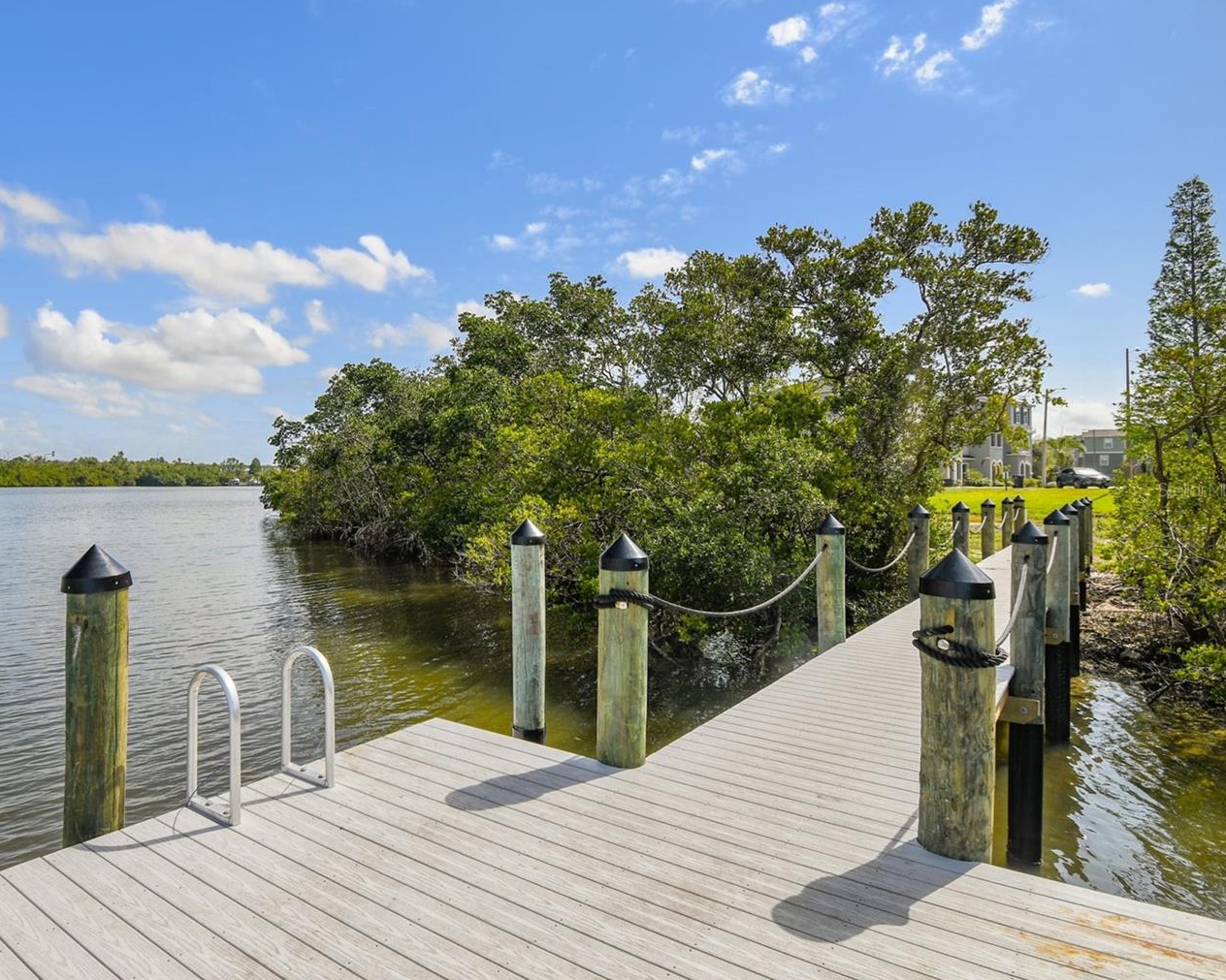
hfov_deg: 81.9
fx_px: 689
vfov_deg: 70.8
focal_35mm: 19
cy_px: 490
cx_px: 468
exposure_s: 1/320
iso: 100
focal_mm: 11
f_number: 7.1
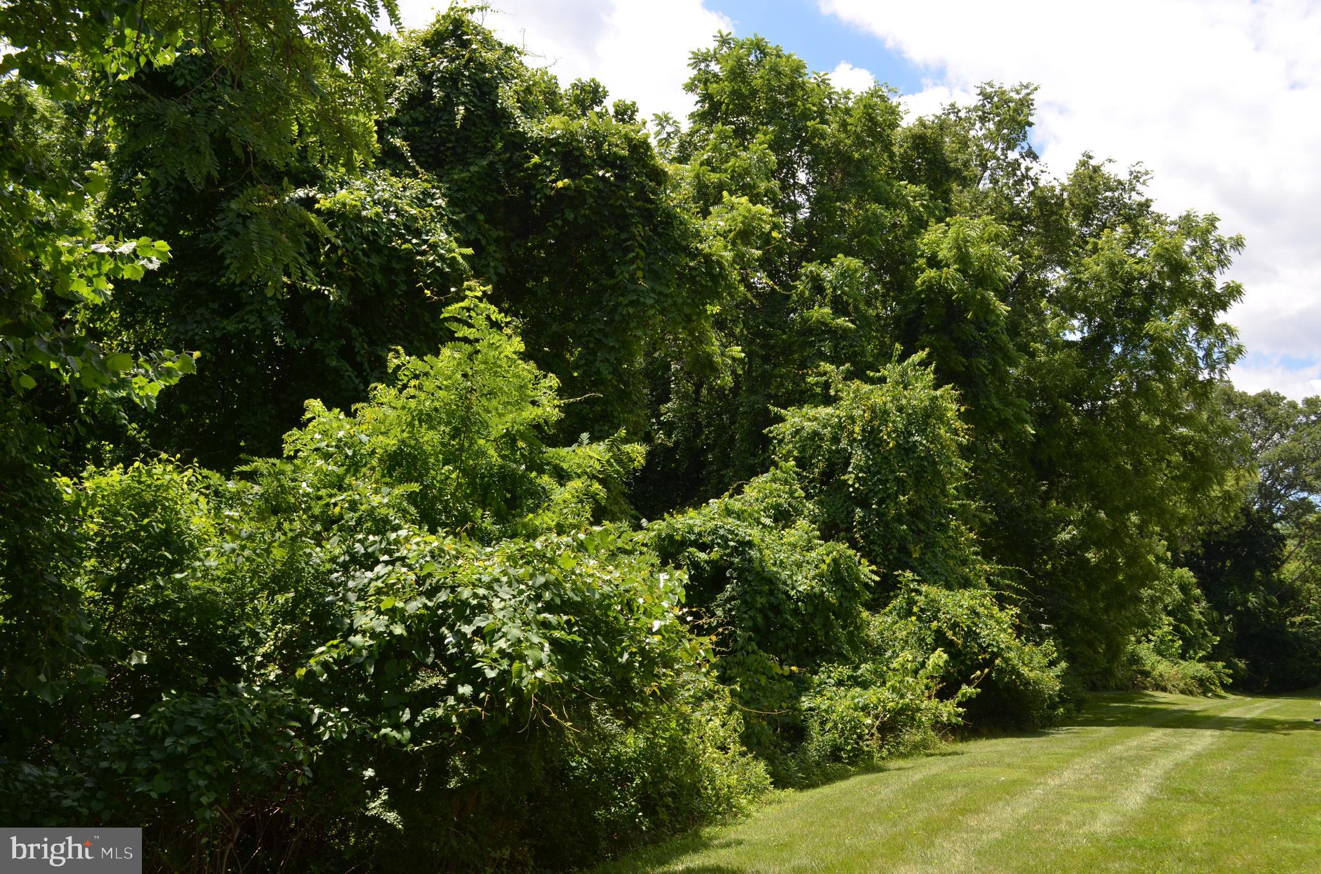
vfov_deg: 39.8
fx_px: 1208
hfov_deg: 57.3
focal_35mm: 33
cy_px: 437
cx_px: 660
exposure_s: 1/200
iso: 100
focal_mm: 22
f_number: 8
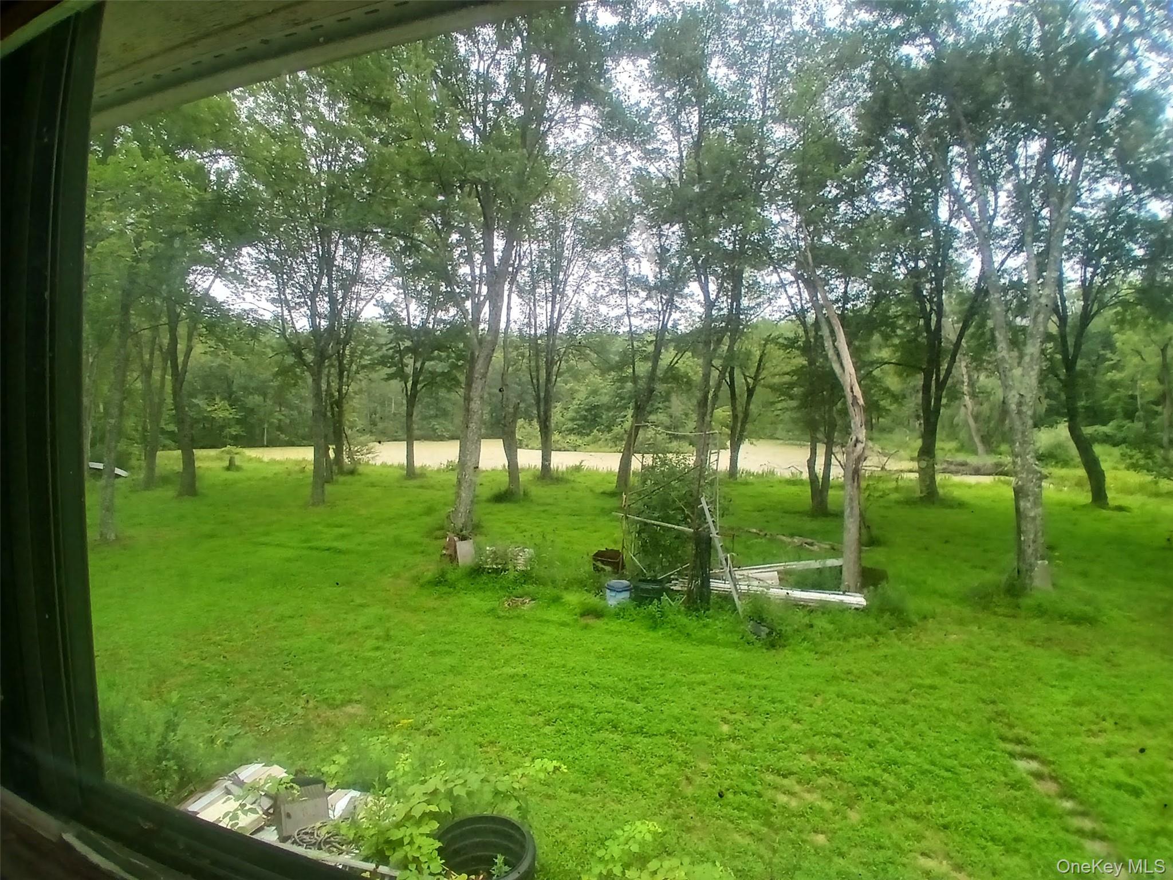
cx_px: 586
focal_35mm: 17
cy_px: 440
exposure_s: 1/193
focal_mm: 1.4
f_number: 2.2
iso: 50
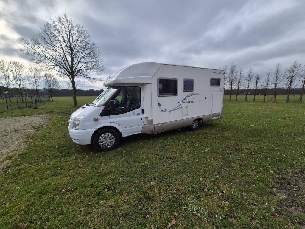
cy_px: 114
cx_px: 152
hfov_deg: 106.2
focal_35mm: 13
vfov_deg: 89.9
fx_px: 115
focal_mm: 2.2
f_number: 2.2
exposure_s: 1/1832
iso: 50
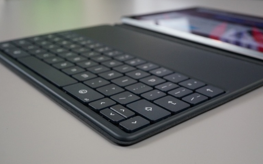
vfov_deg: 28.0
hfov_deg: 43.5
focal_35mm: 46
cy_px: 83
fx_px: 330
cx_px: 132
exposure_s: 1/60
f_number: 7.1
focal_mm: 30
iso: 1600
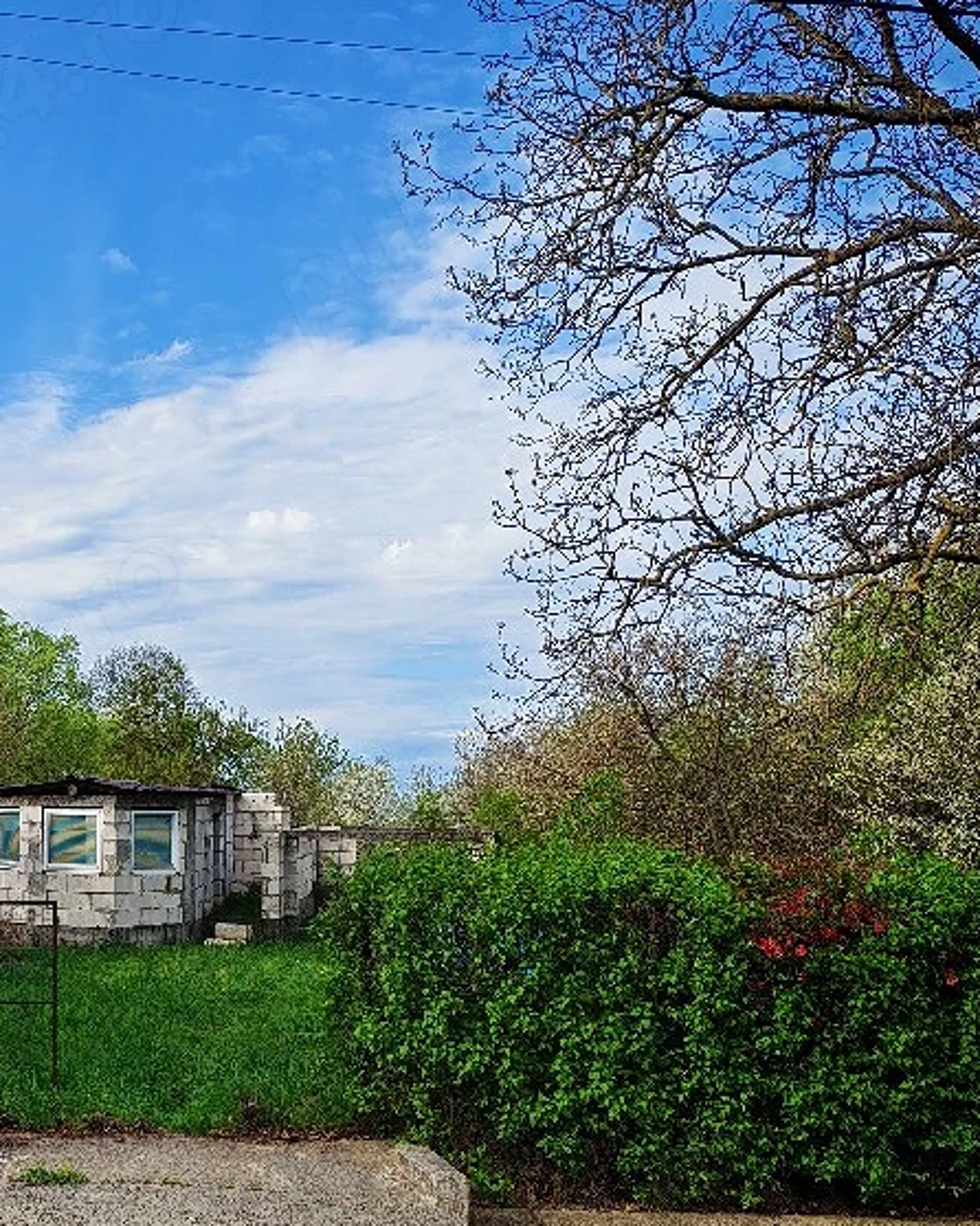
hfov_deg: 33.7
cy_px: 738
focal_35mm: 42
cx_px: 88
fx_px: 1524
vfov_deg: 43.6
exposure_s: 1/556
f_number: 1.9
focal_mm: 6.12
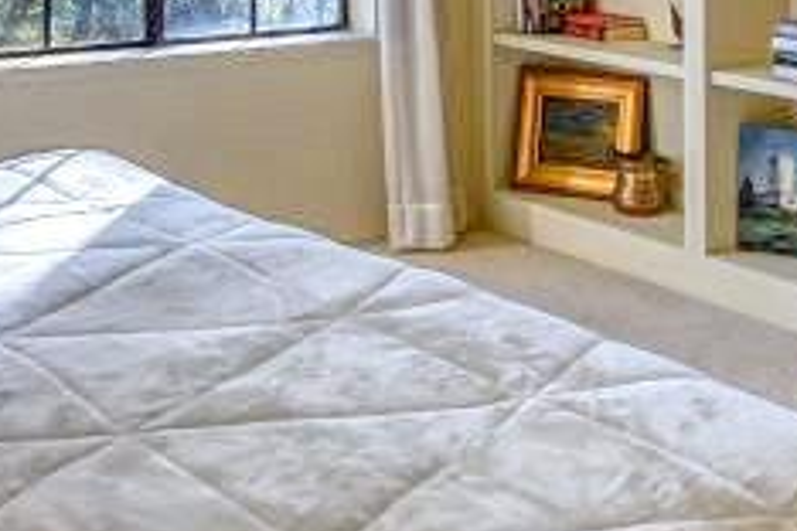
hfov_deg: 26.3
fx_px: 1705
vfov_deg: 16.5
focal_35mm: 77
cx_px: 371
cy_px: -204
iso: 400
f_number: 11
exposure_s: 1/320
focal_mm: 16
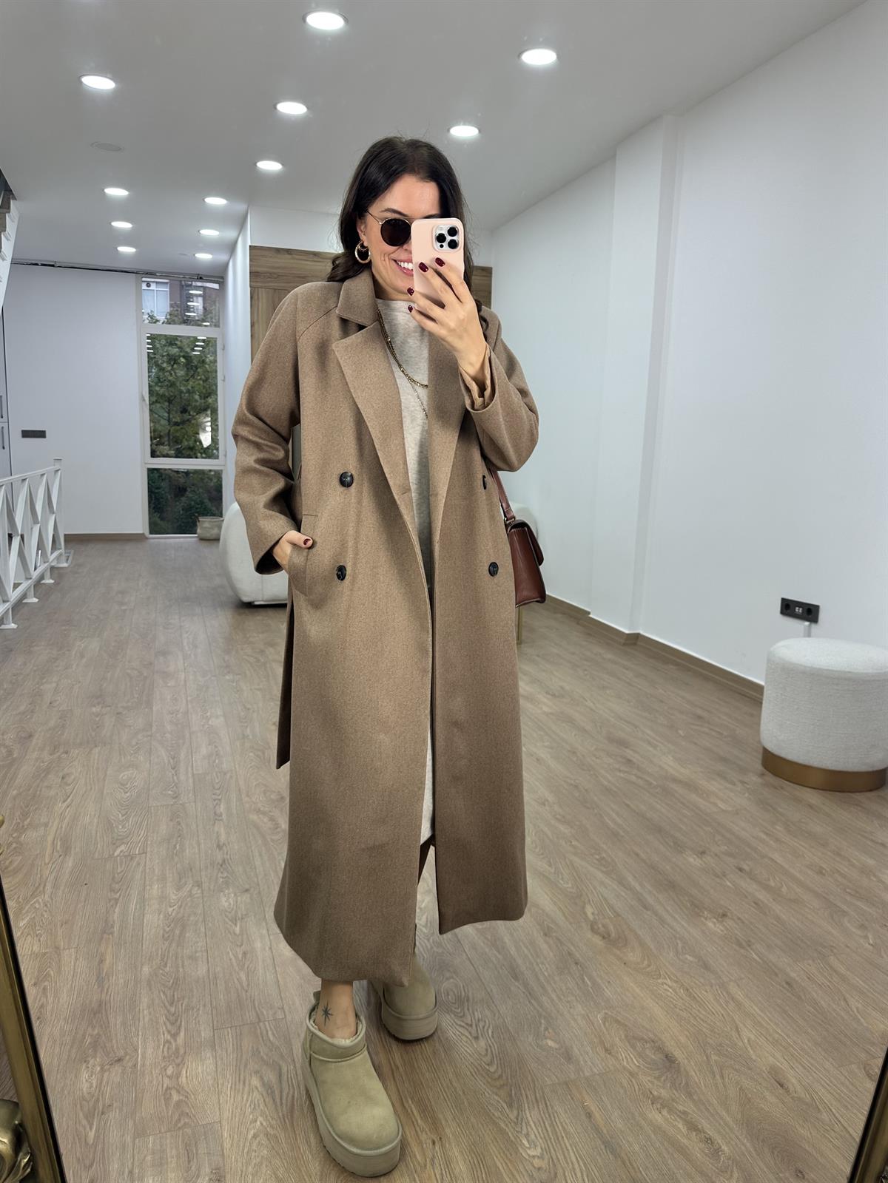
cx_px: 444
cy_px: 592
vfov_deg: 71.6
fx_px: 821
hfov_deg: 56.8
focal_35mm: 24
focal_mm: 6.86
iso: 80
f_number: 1.78
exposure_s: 1/100
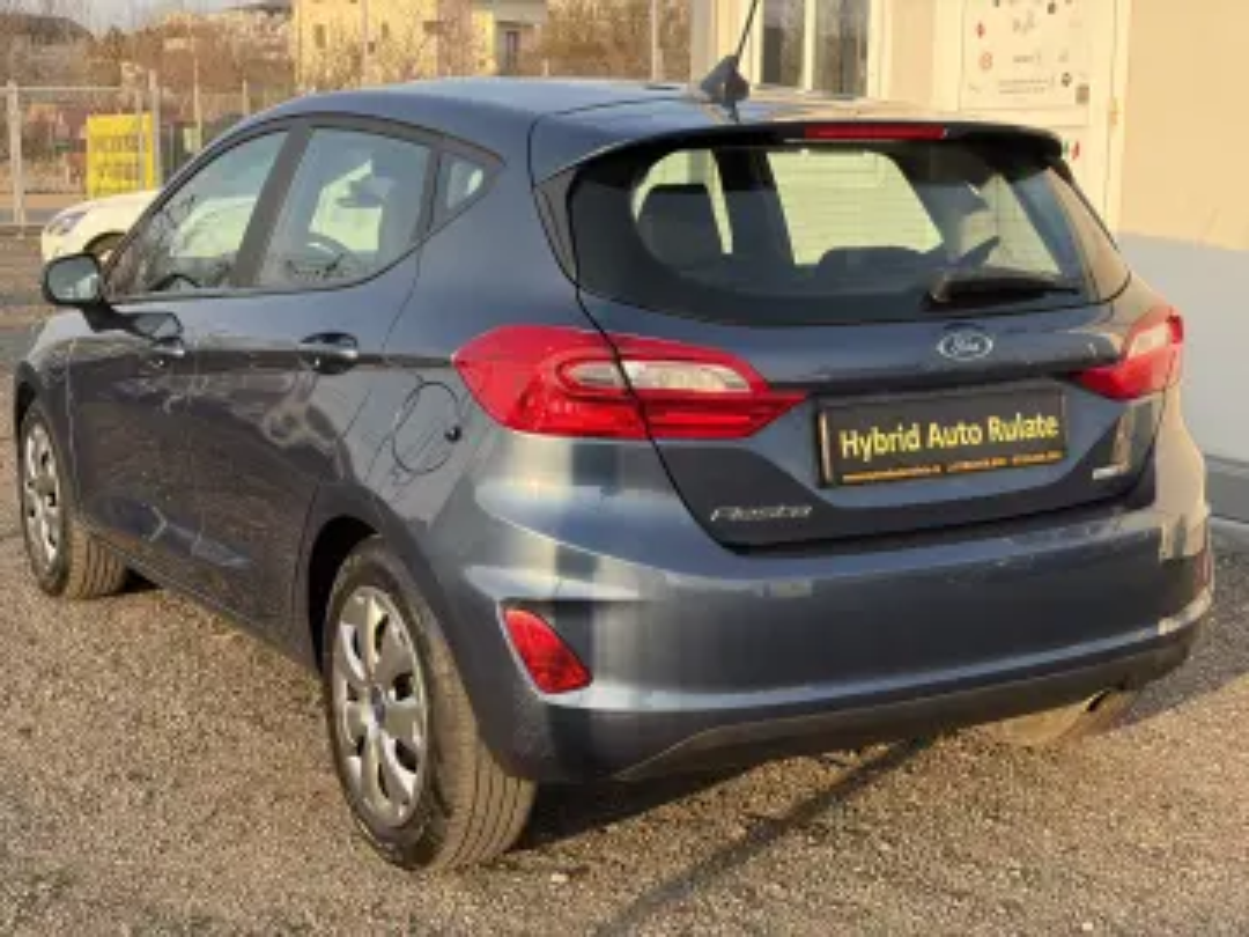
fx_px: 1876
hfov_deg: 36.8
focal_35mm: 52
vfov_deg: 28.0
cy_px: 468
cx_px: 624
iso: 50
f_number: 1.6
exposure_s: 1/687
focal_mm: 5.96
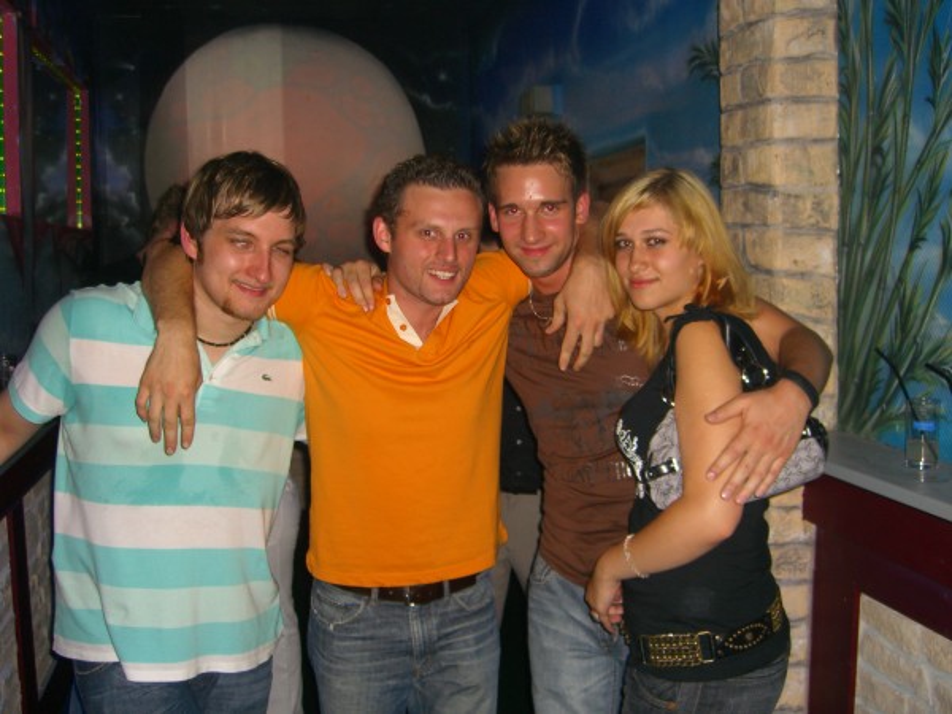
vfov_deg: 37.7
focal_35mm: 38
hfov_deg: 49.0
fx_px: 1045
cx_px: 476
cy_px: 357
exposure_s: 1/60
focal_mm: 7.9
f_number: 2.8
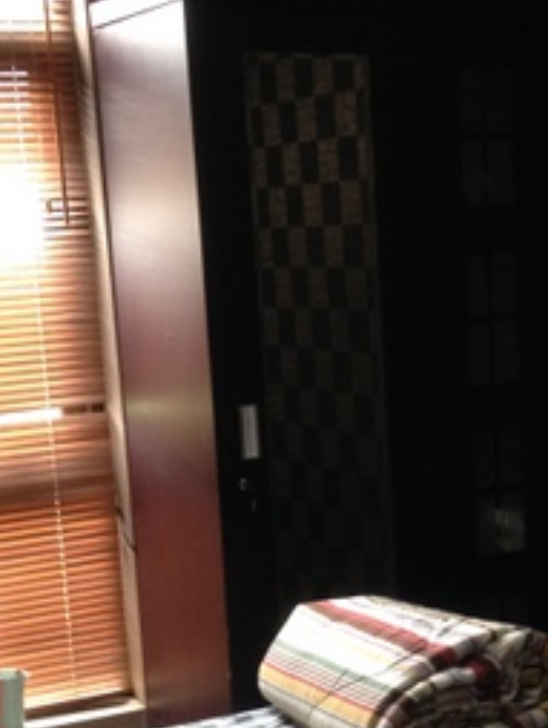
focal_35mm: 83
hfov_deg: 17.6
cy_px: 567
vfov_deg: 23.2
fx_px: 1749
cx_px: 453
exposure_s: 1/20
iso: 125
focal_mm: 4.12
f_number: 2.4
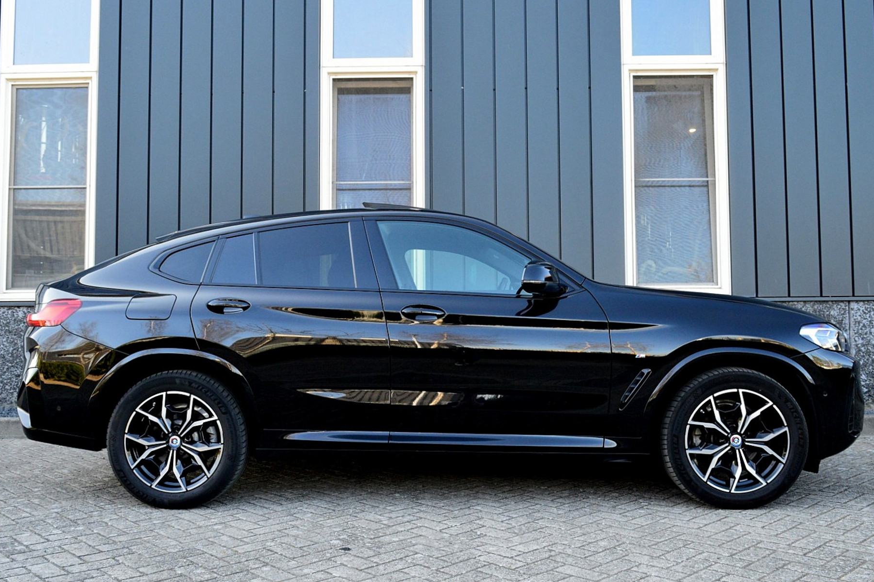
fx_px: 850
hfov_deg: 54.4
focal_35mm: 35
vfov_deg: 37.9
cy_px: 301
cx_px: 426
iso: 800
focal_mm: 22
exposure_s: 1/100
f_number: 9
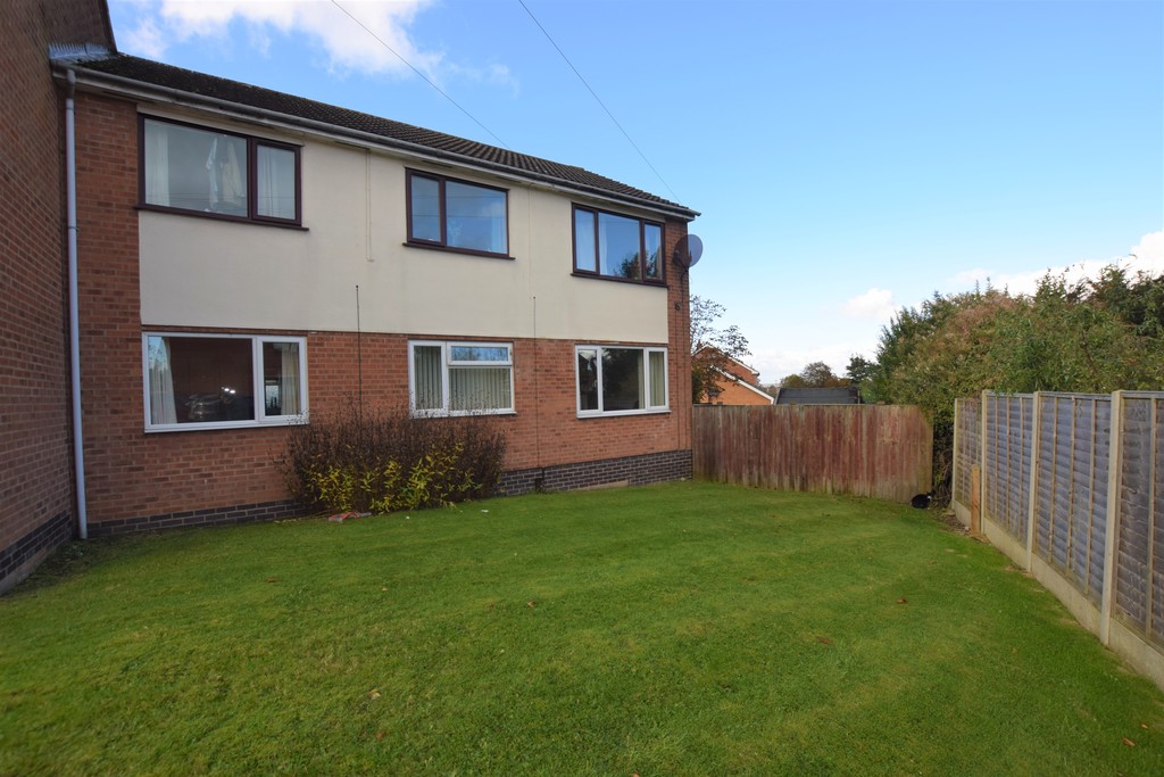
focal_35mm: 15
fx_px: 485
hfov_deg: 100.4
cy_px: 388
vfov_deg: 77.3
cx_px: 582
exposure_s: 1/160
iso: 100
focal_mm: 10
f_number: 6.3
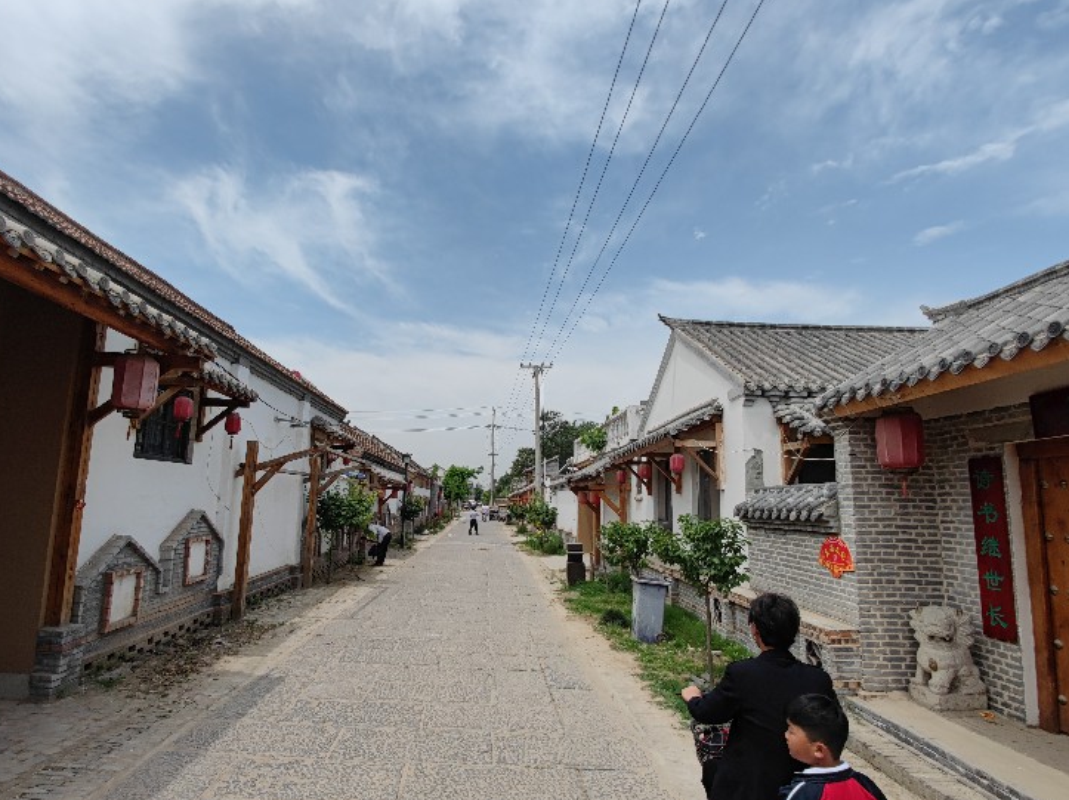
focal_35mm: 17
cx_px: 481
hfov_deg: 90.8
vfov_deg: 74.6
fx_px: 525
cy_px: 418
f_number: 2.2
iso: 50
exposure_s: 1/1281
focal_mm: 1.95
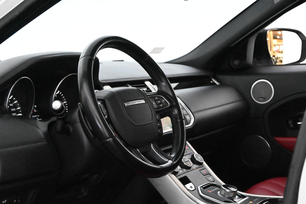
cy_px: 102
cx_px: 153
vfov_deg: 19.3
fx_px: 599
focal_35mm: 70
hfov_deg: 28.6
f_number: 6
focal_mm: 47
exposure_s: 1/80
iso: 20000
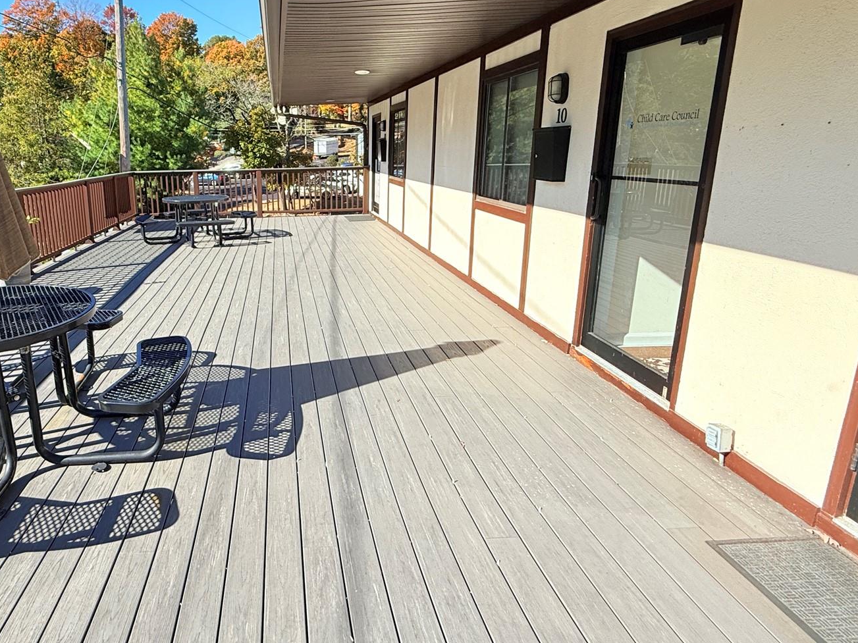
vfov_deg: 60.8
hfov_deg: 74.1
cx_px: 288
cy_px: 276
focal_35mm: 22
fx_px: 545
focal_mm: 2.22
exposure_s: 1/1698
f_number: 2.2
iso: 80
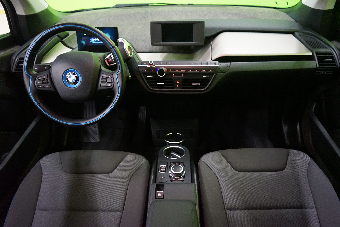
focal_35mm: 28
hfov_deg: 65.5
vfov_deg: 46.4
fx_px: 264
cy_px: 114
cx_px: 170
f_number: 3.5
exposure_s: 1/30
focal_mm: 28
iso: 6400
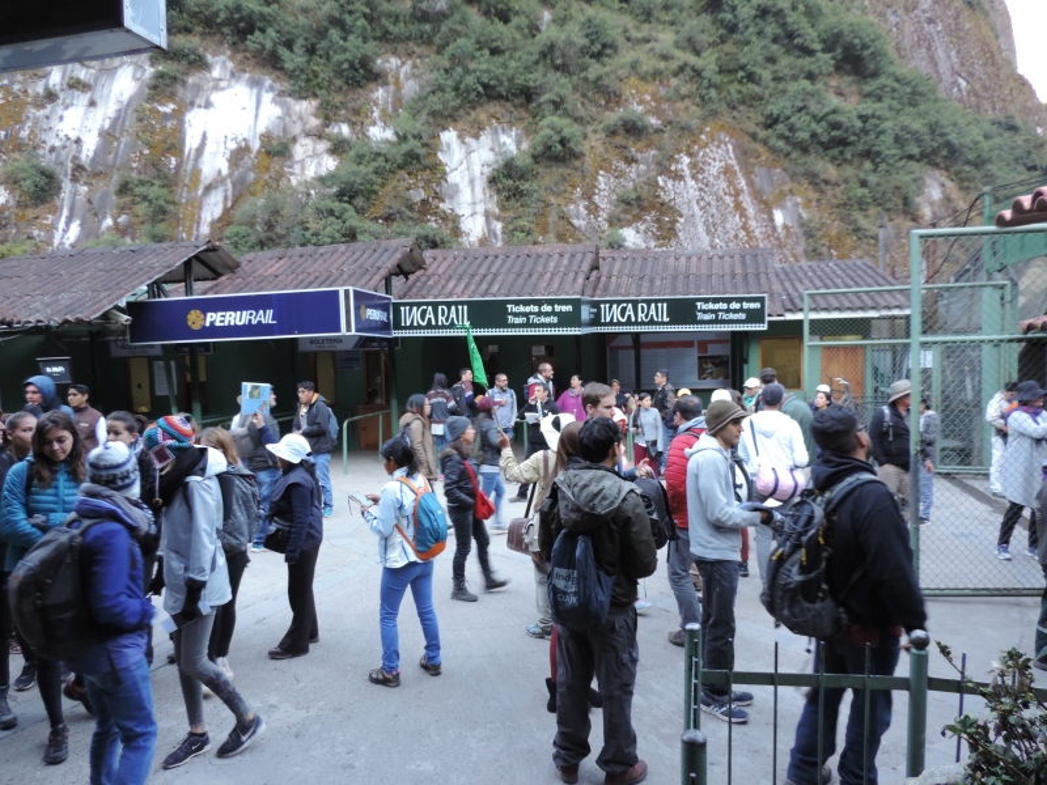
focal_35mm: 24
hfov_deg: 71.6
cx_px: 524
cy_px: 392
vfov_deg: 56.8
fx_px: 726
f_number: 3
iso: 140
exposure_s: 1/30
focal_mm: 4.3
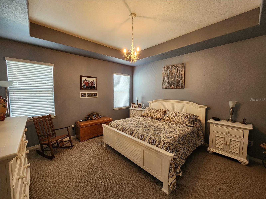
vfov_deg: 89.9
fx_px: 100
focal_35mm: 13
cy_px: 100
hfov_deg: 106.2
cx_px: 133
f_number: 2.2
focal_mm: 2.2
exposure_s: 1/60
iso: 250
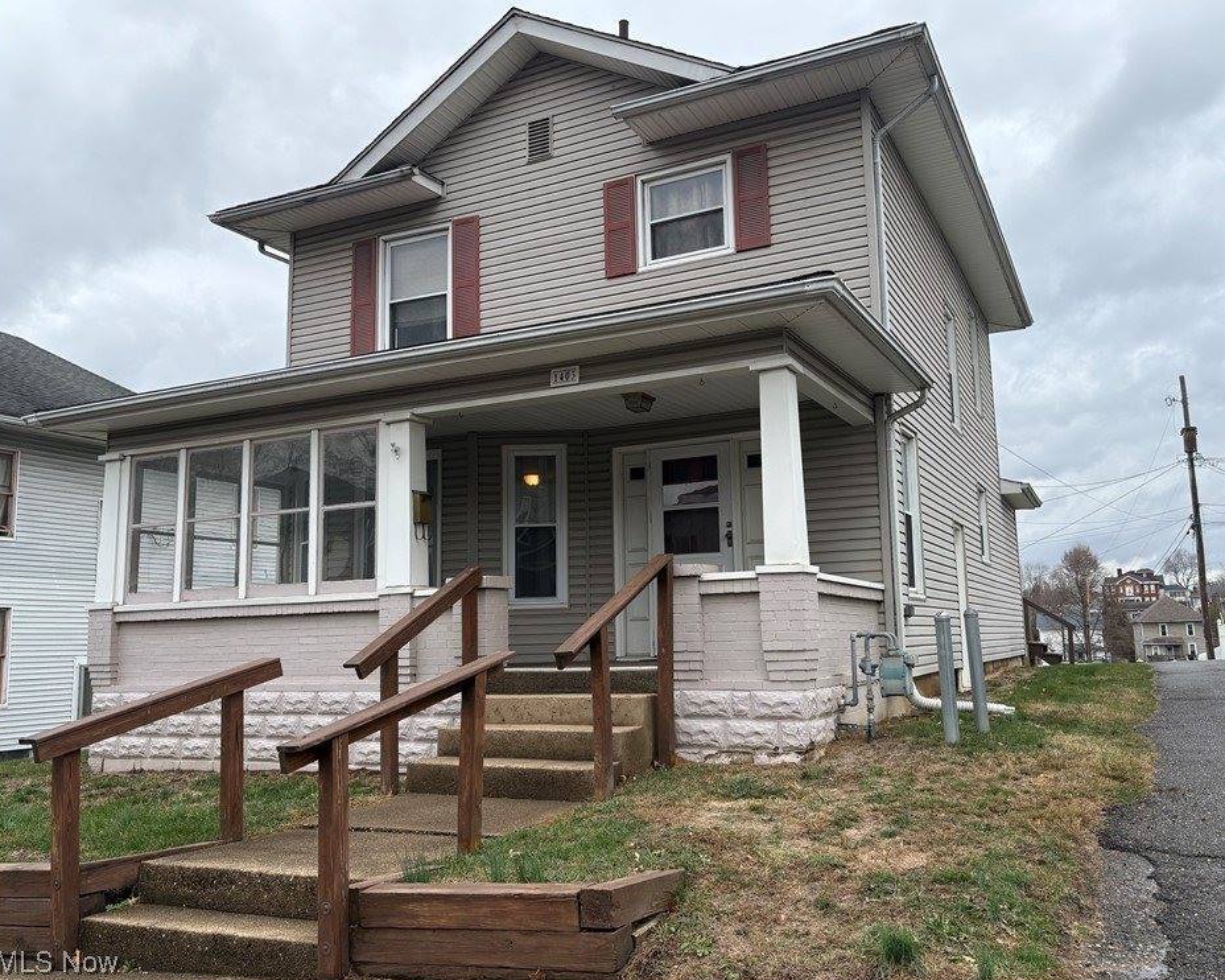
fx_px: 1015
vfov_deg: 51.5
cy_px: 485
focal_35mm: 28
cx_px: 664
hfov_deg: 62.1
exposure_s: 1/667
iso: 50
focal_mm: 5.96
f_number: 1.6
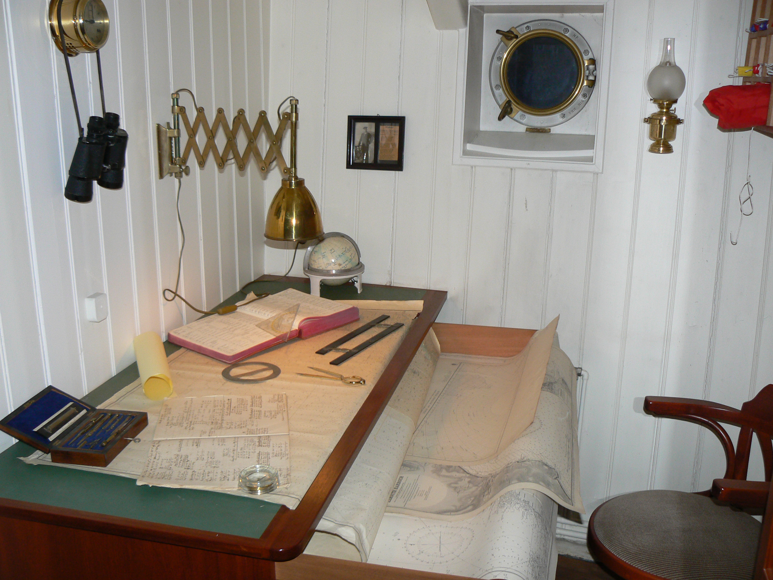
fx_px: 804
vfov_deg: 39.7
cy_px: 290
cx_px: 386
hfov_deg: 51.4
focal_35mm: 36
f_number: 2.8
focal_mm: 6
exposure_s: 1/30
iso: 100
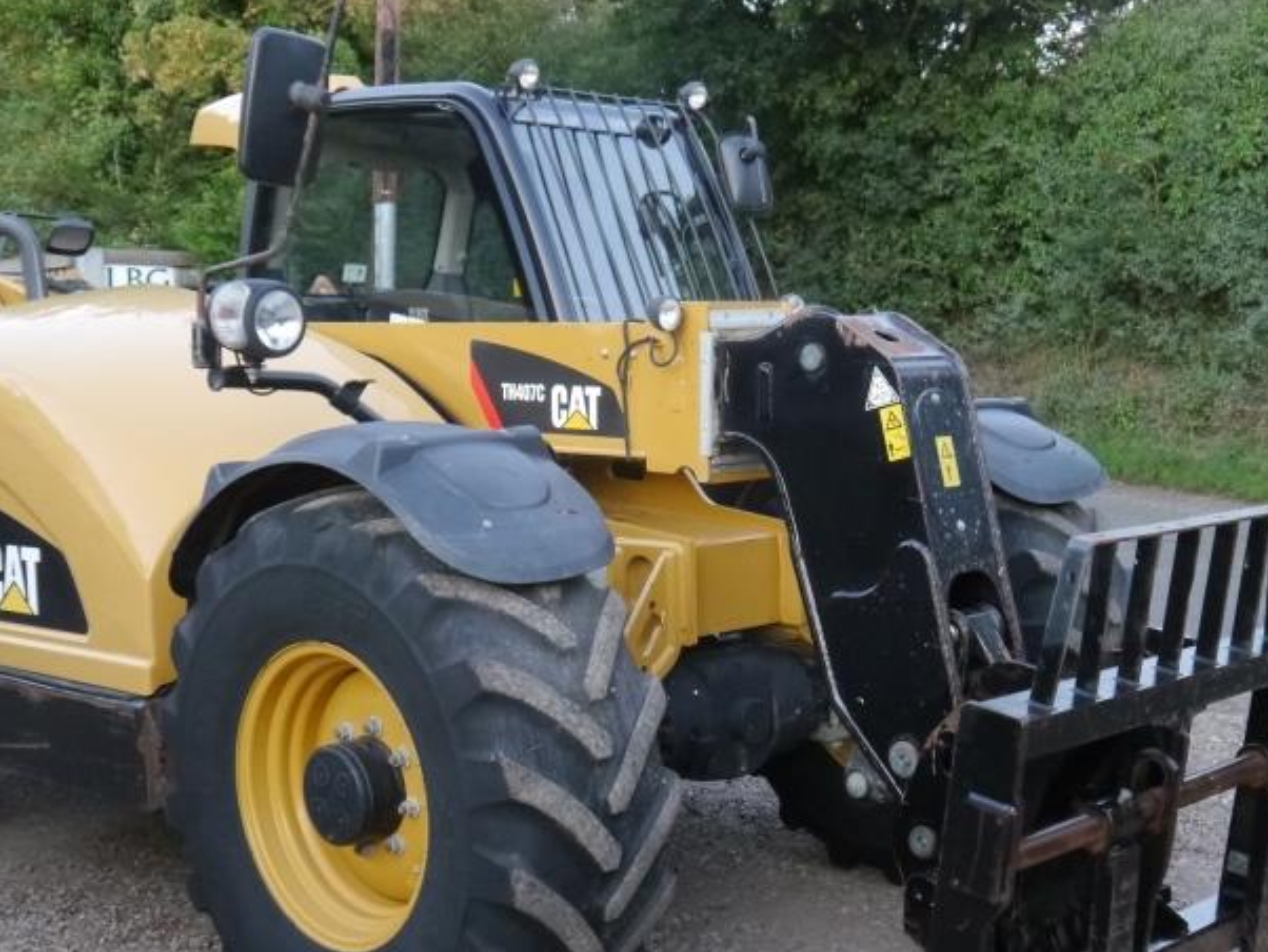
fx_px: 1869
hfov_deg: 37.4
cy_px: 564
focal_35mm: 51
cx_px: 691
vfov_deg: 28.5
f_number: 3.6
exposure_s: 1/60
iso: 1600
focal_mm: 15
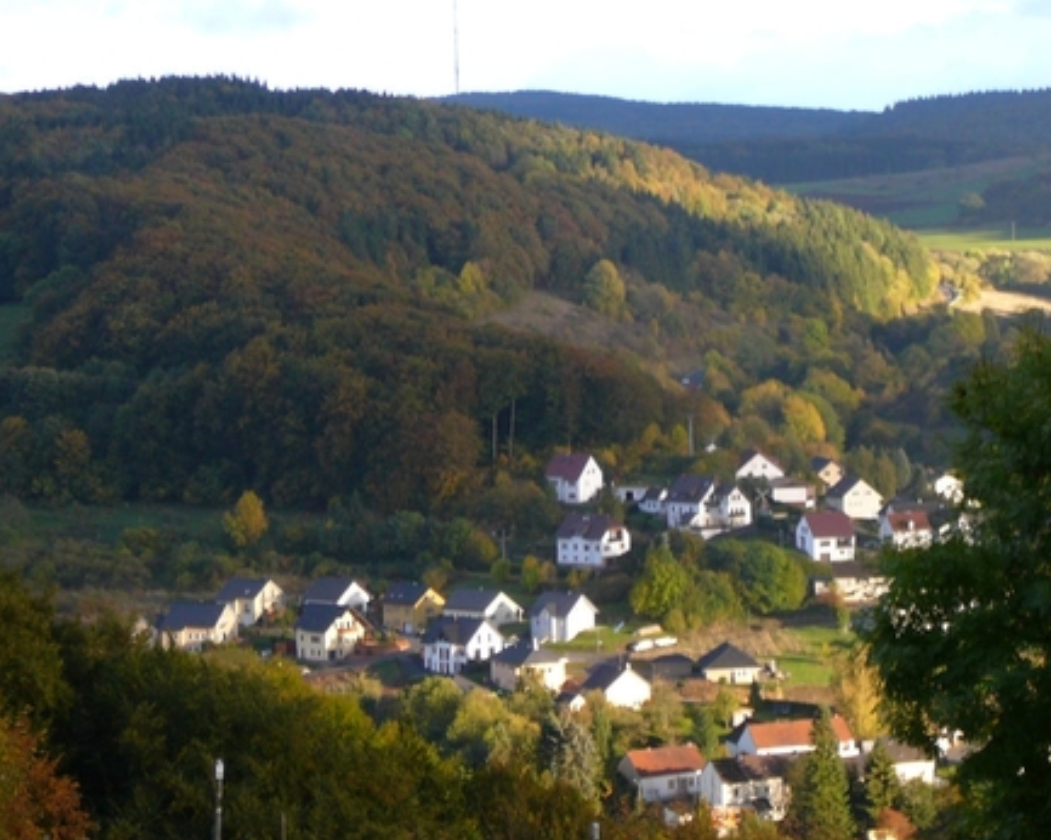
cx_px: 697
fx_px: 3451
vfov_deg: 13.9
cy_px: 403
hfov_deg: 17.3
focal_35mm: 111
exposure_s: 1/50
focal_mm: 12.2
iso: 100
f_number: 3.8
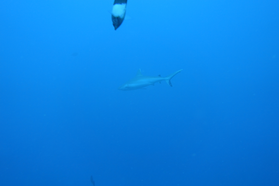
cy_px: 93
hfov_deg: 49.6
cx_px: 140
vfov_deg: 34.2
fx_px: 302
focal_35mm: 39
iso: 125
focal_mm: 14.3
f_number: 2.8
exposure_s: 1/60
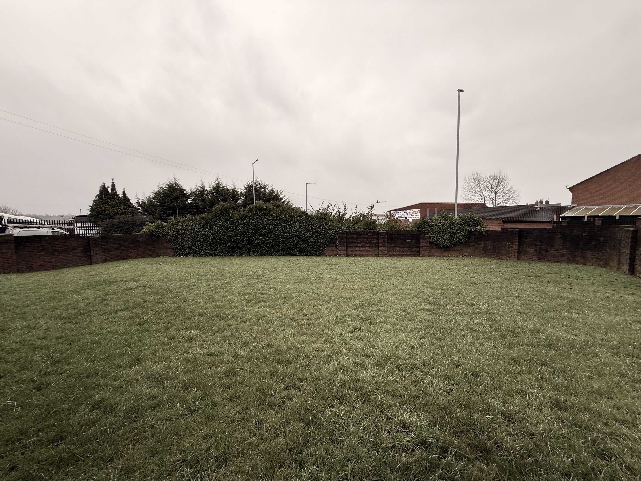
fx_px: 259
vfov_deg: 85.7
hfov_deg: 102.1
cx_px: 320
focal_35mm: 14
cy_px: 240
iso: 50
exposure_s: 1/142
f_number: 2.2
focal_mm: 2.22
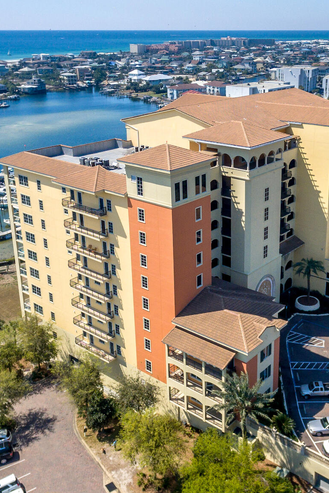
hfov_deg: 41.5
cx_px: 230
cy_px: 245
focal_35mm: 31
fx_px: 425
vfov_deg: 60.3
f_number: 2.8
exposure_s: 1/640
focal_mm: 3.61
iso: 100
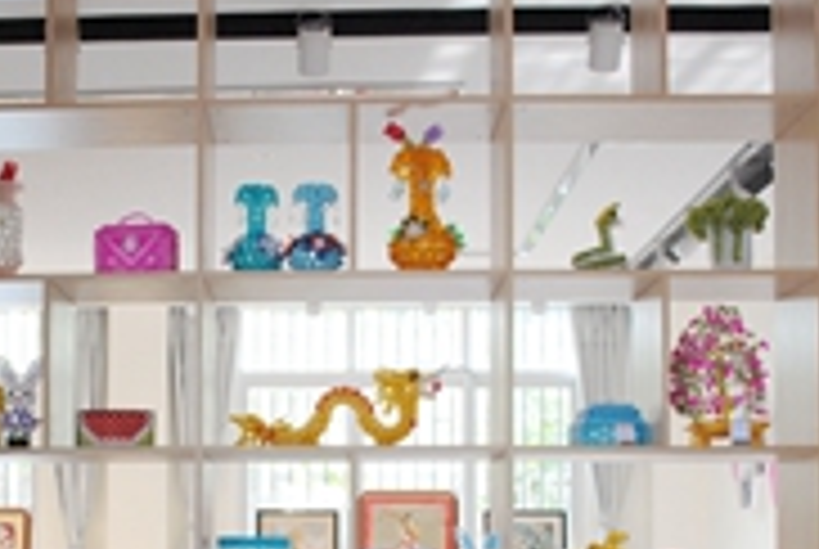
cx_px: 194
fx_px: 1686
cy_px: 511
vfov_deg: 18.2
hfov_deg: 26.9
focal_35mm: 74
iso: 280
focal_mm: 18
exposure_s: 1/125
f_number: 3.5
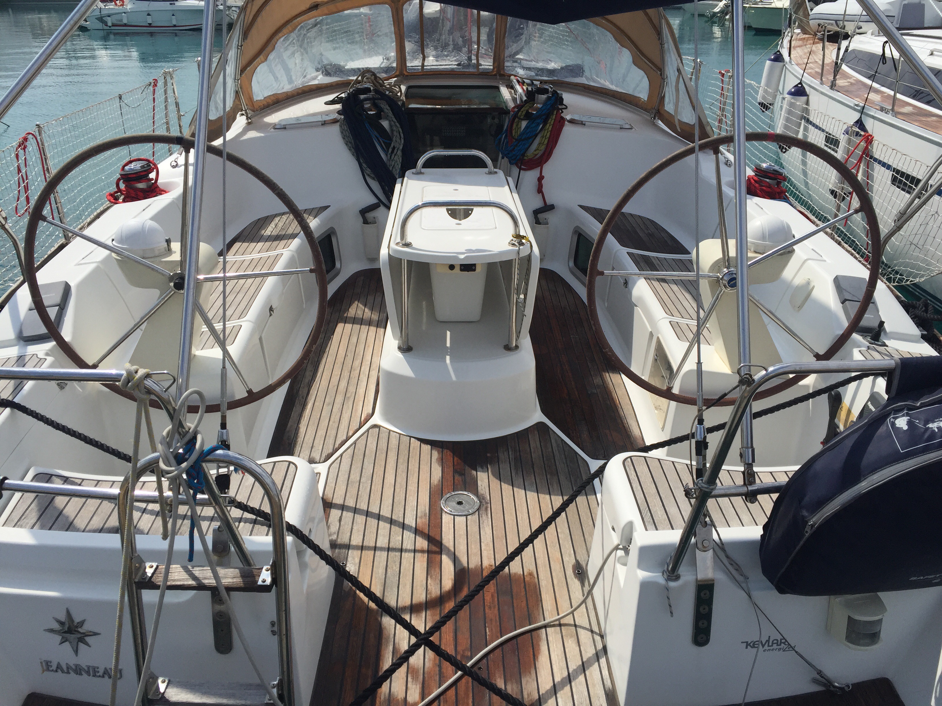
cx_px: 471
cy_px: 353
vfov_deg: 48.2
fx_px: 789
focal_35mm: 29
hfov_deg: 61.7
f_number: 2.2
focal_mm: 4.15
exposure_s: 1/3968
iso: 32
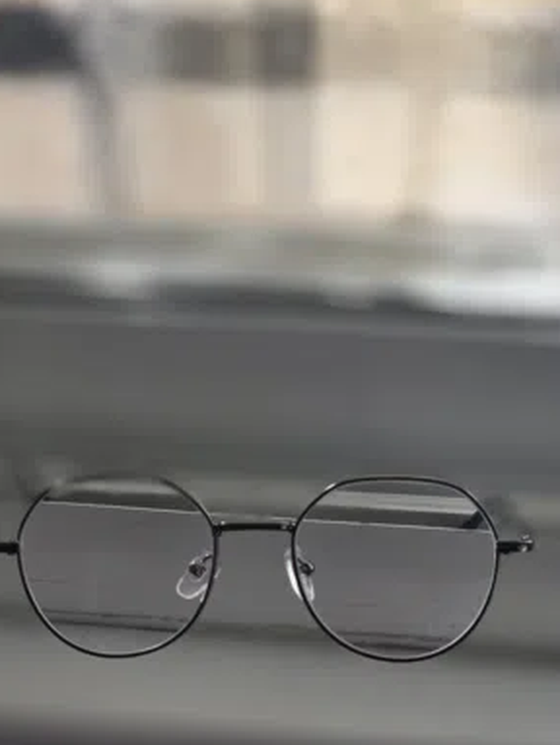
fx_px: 1550
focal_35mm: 72
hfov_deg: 20.5
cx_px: 280
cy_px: 373
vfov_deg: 27.0
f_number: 2.4
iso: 64
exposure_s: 1/100
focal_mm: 7.9
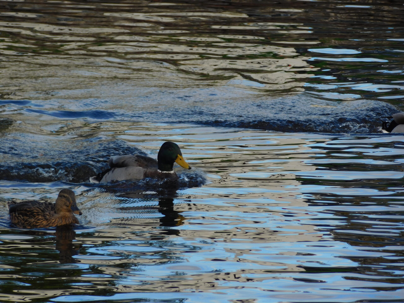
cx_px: 202
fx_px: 5135
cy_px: 152
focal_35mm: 440
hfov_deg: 4.5
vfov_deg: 3.4
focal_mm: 78.1
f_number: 5.9
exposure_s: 1/320
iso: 125
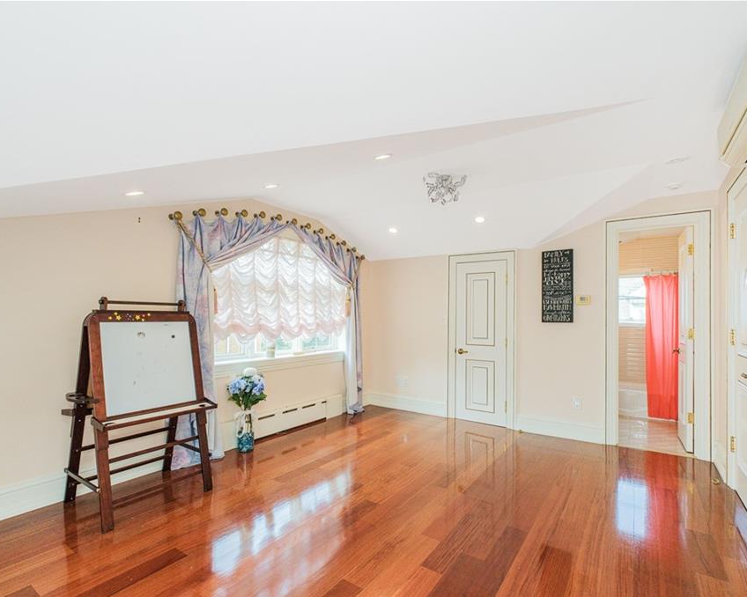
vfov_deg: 77.0
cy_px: 299
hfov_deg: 89.6
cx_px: 359
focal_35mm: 17
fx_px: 376
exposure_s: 1/60
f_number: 8
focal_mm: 10
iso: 640
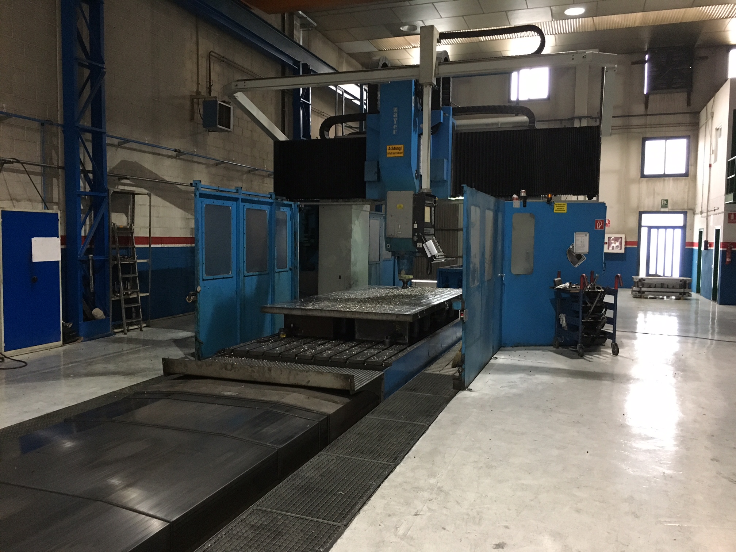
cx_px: 368
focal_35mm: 29
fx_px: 617
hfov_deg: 61.7
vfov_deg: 48.2
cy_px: 276
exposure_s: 1/25
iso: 200
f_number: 2.2
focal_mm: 4.15
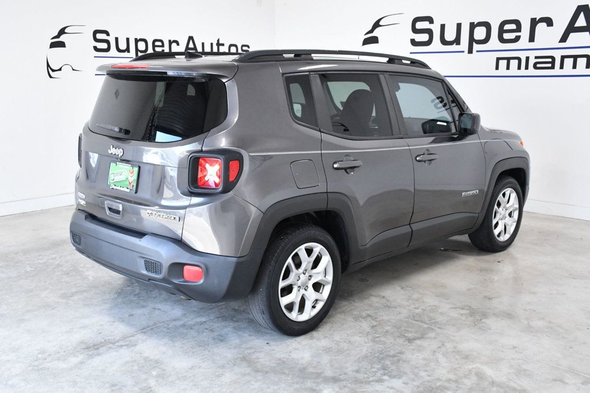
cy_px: 196
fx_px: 639
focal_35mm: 39
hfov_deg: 49.6
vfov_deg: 34.2
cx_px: 295
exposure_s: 1/250
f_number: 8
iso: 2500
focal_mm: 26
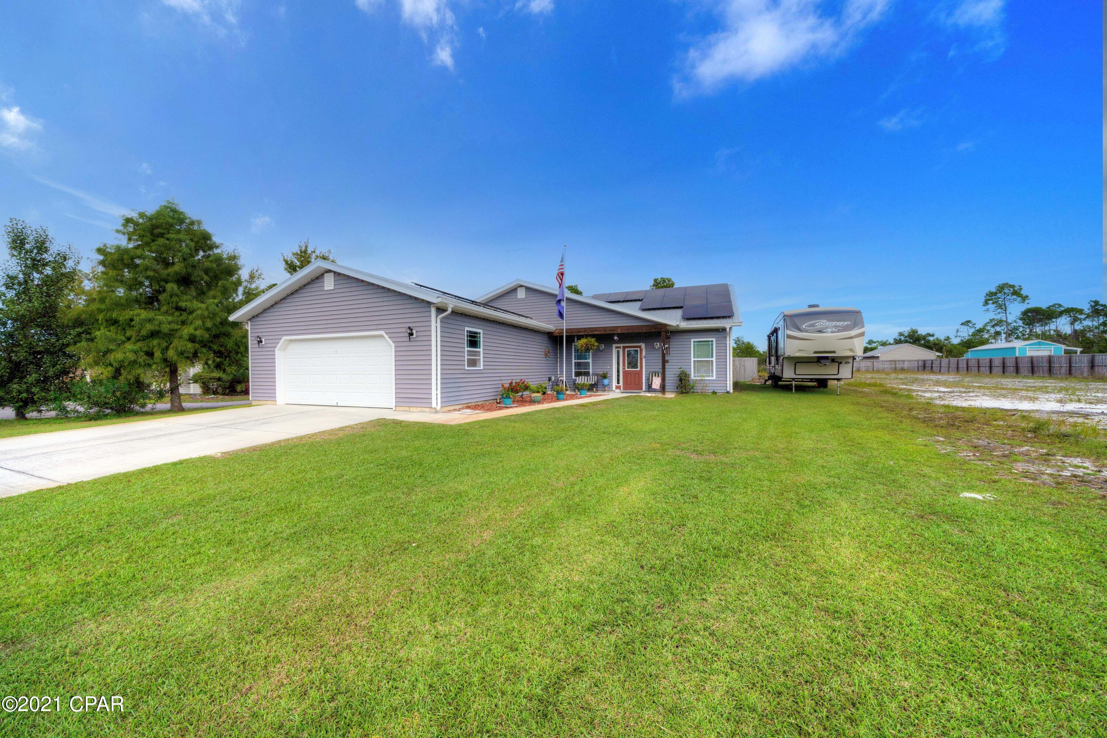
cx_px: 554
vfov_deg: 90.0
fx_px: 369
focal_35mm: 12
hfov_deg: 112.6
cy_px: 369
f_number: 8
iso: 100
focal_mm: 12
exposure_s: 1/400
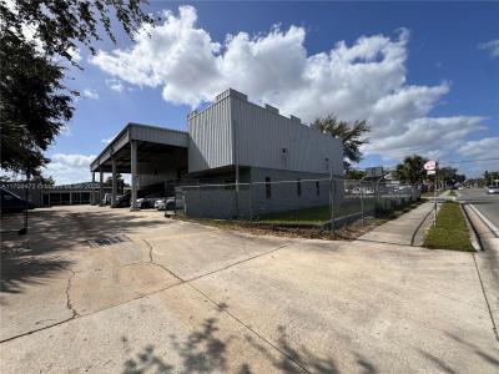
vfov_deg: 85.7
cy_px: 187
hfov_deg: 102.1
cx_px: 250
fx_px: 202
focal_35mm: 14
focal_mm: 2.22
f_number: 2.2
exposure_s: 1/2415
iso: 50
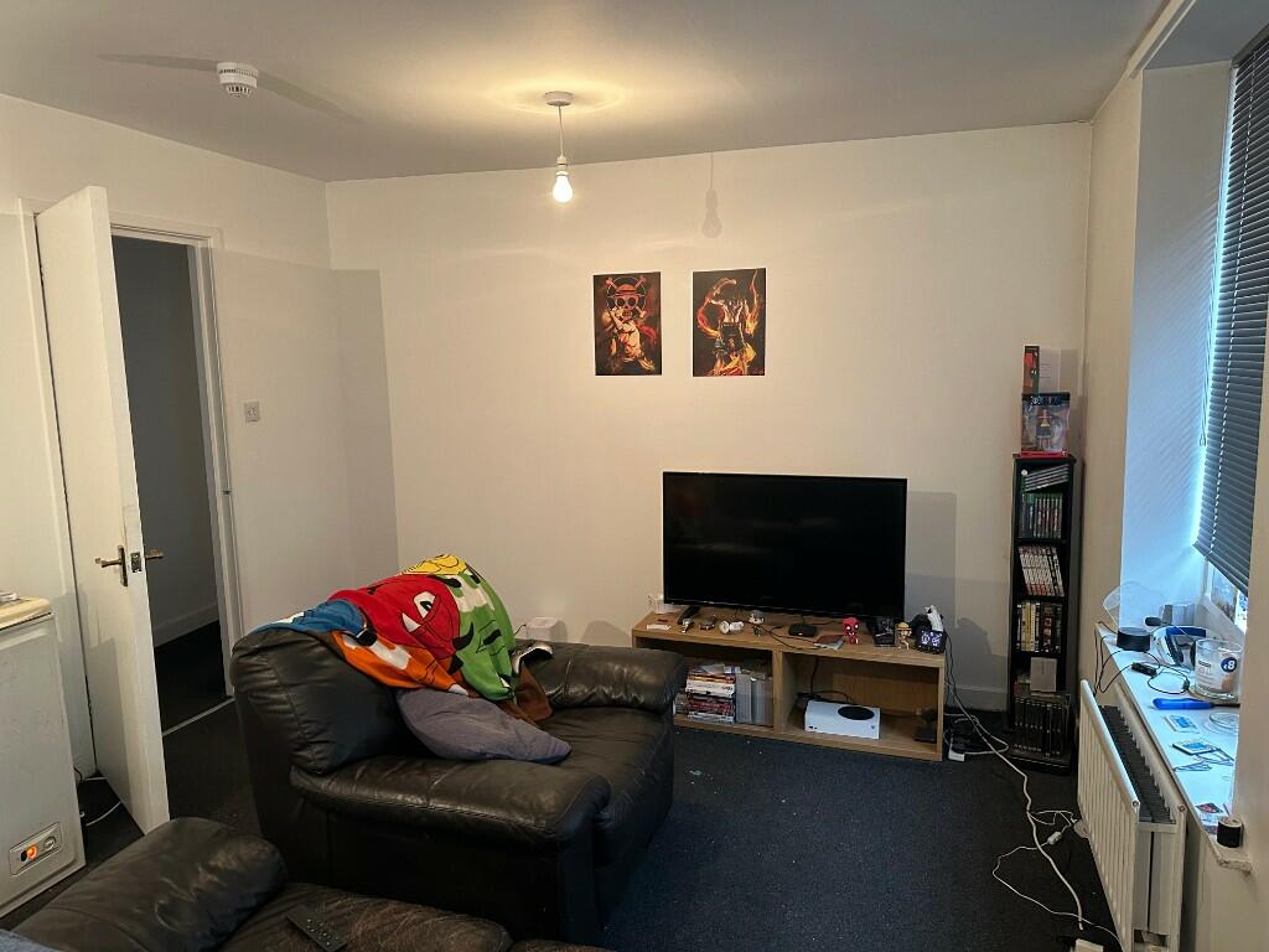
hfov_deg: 71.6
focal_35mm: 24
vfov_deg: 56.8
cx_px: 634
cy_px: 476
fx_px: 880
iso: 400
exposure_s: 1/50
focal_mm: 6.86
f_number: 1.78
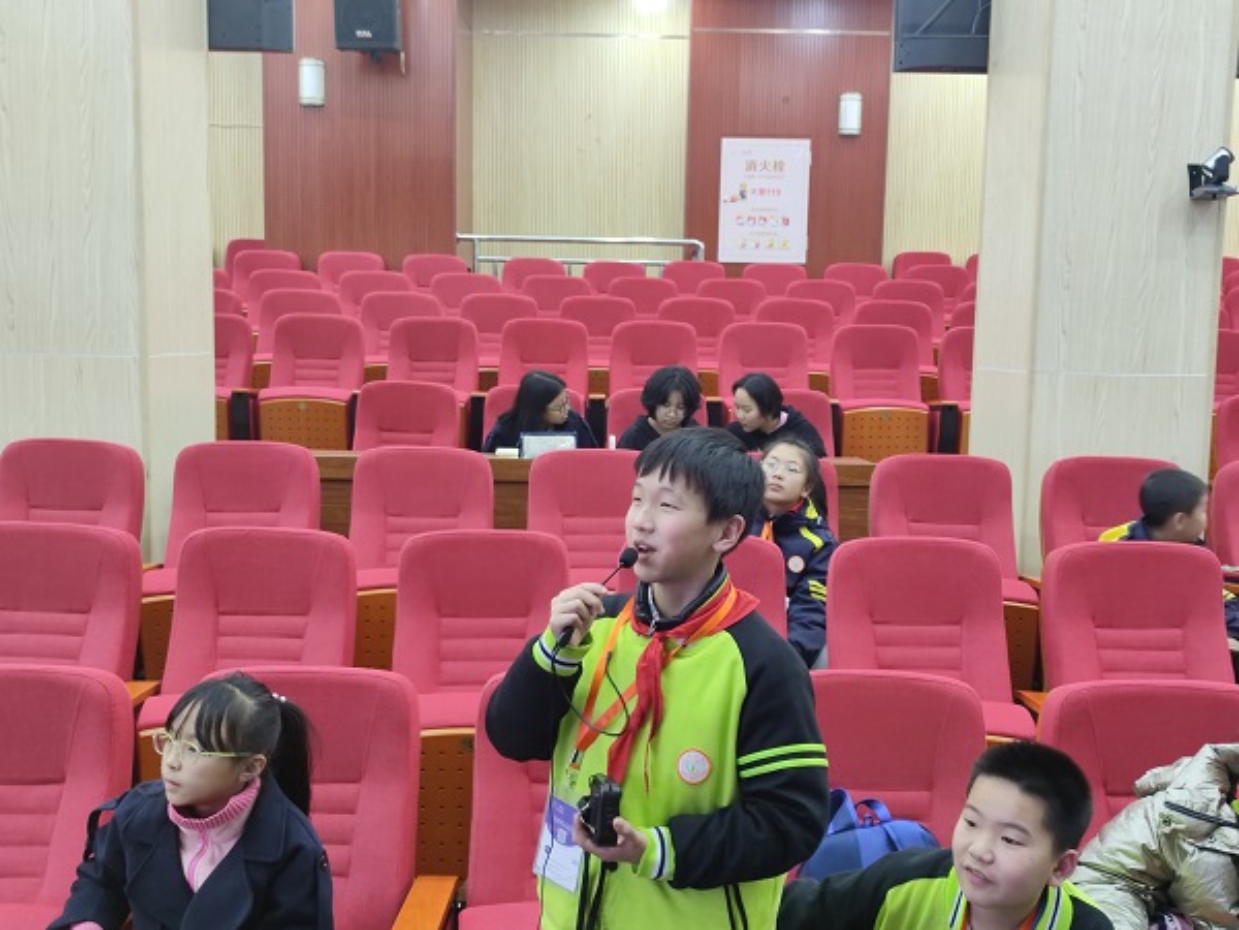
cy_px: 465
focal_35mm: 36
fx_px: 1289
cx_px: 620
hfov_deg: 51.4
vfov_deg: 39.7
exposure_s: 1/50
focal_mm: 6.72
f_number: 1.69
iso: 447
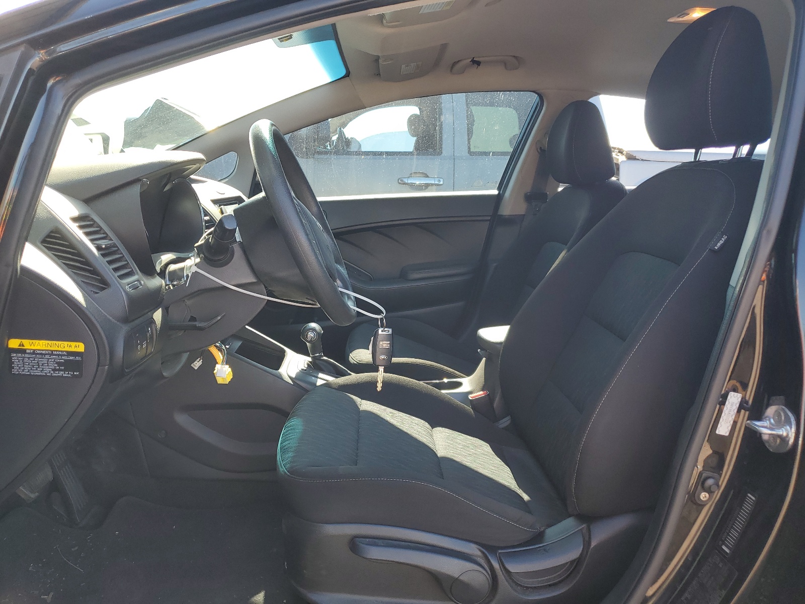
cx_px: 402
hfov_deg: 67.3
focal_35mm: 26
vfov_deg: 53.1
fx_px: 605
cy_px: 302
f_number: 1.5
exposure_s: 1/312
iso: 50
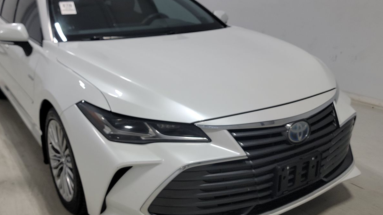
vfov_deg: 33.7
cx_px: 155
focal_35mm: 35
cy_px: 107
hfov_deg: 56.3
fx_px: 355
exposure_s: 1/59
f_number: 1.8
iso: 72
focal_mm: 6.7
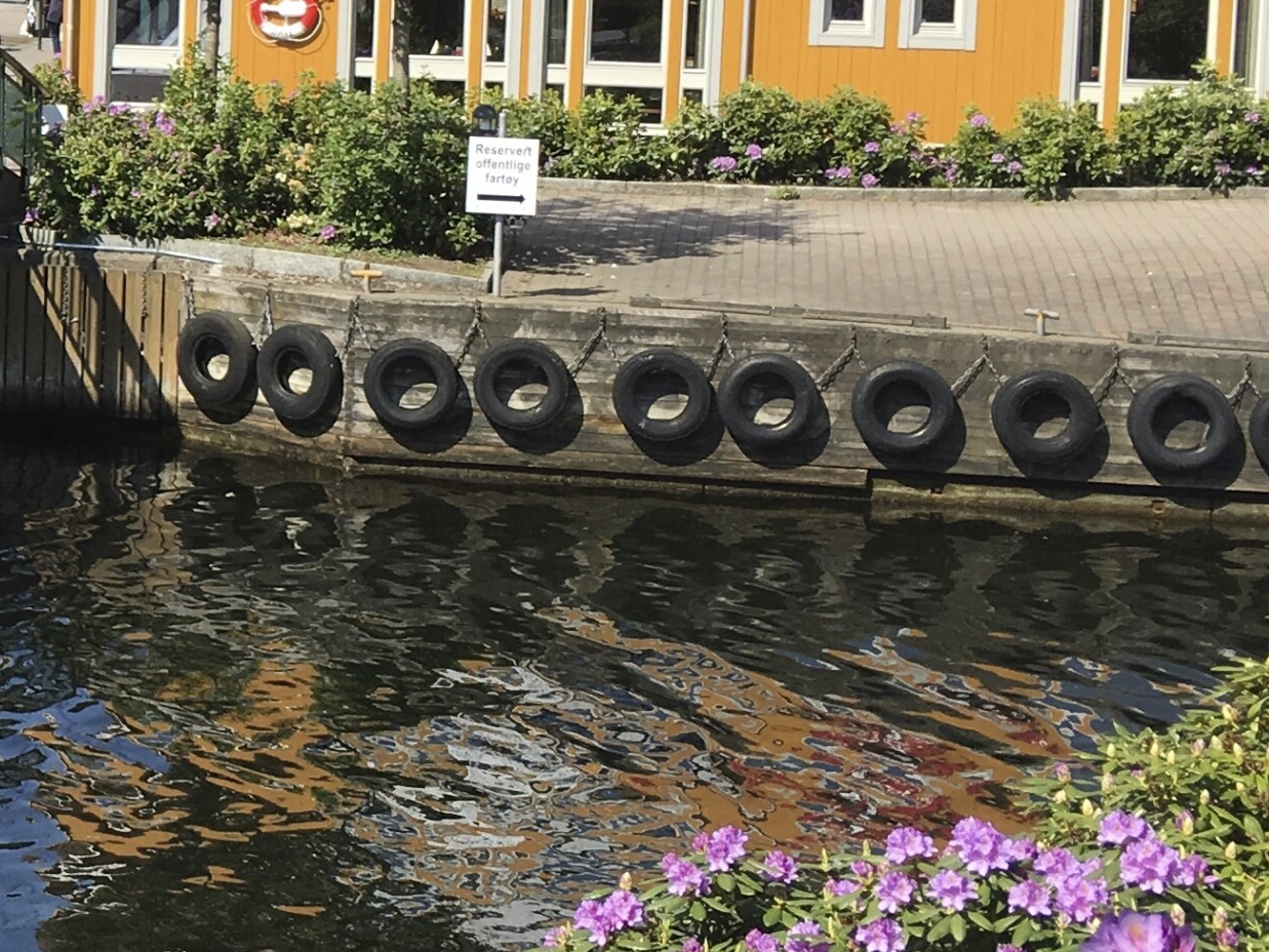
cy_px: 135
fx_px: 3300
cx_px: -528
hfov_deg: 19.5
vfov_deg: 16.3
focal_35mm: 90
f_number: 2.2
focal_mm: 4.15
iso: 25
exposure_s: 1/1261
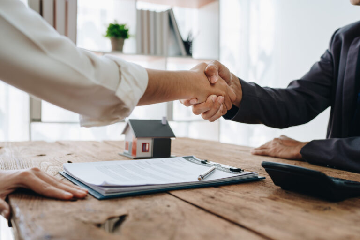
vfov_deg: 37.9
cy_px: 120
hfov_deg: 54.4
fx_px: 350
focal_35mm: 35
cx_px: 180
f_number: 2.8
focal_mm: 35
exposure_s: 1/160
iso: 100
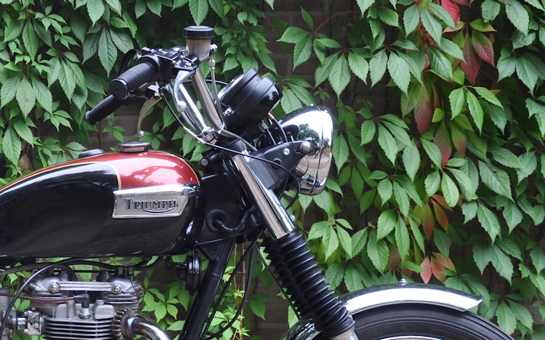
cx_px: 36
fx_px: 1322
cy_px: 284
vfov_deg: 14.6
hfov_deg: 22.6
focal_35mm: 89
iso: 400
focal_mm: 28
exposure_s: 1/125
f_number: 5.6
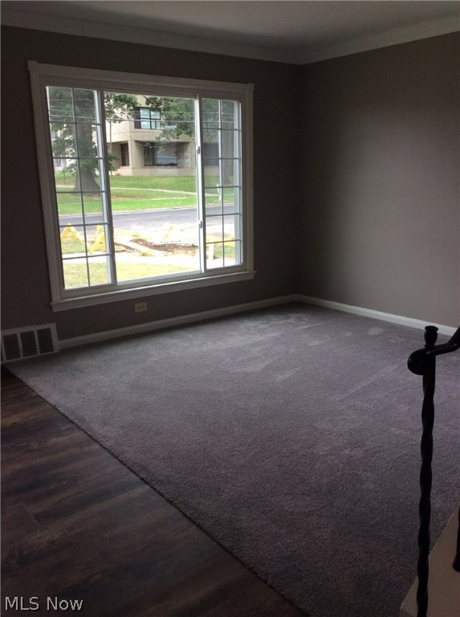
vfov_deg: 56.9
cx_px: 230
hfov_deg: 44.0
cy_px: 308
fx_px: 569
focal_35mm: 32
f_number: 2.4
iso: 40
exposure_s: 1/60
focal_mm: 3.3
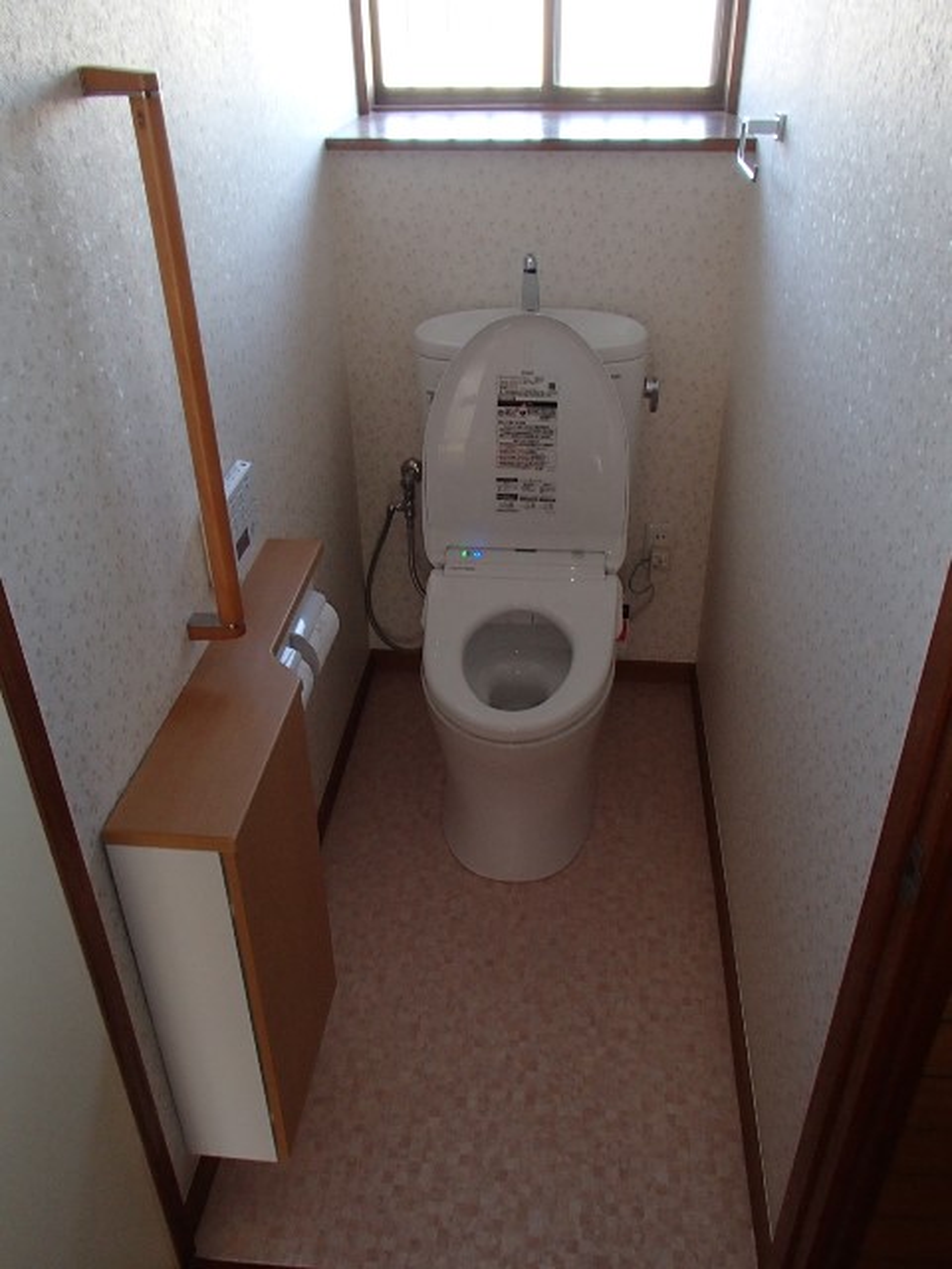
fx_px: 1027
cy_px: 634
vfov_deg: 63.4
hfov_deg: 49.7
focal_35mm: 28
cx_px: 476
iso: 400
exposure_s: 1/30
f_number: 3.9
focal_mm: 5
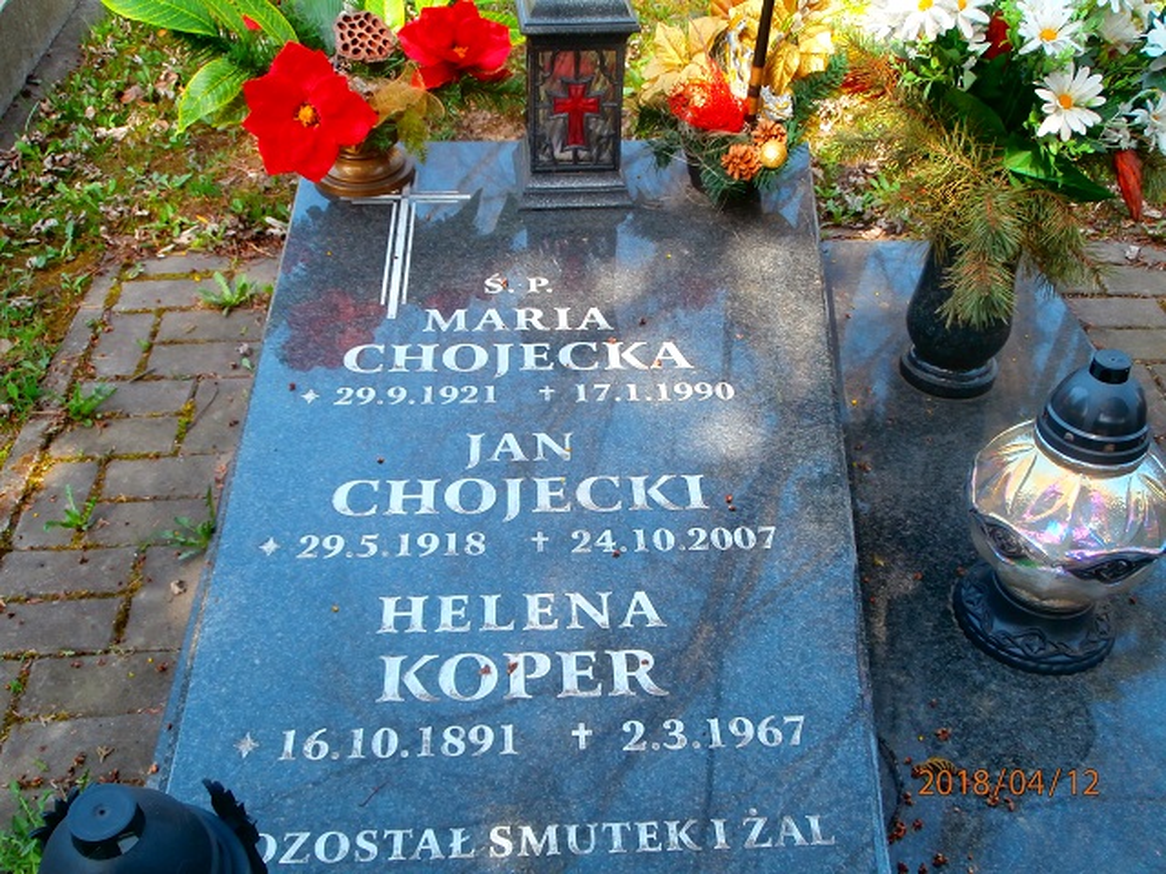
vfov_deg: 37.7
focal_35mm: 38
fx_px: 1280
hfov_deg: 49.0
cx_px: 583
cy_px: 437
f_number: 3.9
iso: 100
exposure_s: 1/100
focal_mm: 6.67
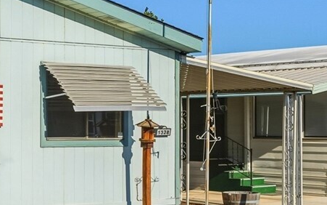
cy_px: 151
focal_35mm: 92
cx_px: -161
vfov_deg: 14.2
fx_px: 820
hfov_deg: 19.7
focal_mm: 24
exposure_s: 1/8000
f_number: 11
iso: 400
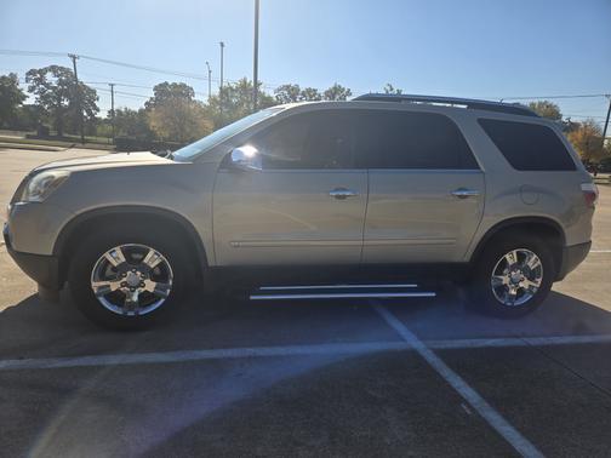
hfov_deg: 73.9
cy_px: 229
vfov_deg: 58.9
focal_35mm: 23
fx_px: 406
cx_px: 306
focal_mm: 5.4
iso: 25
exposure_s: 1/1994
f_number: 1.8
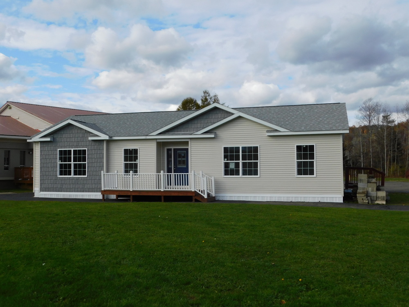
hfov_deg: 51.4
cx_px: 204
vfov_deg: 39.7
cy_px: 154
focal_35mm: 36
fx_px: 425
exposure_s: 1/1500
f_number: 3.5
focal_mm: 6.3
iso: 125
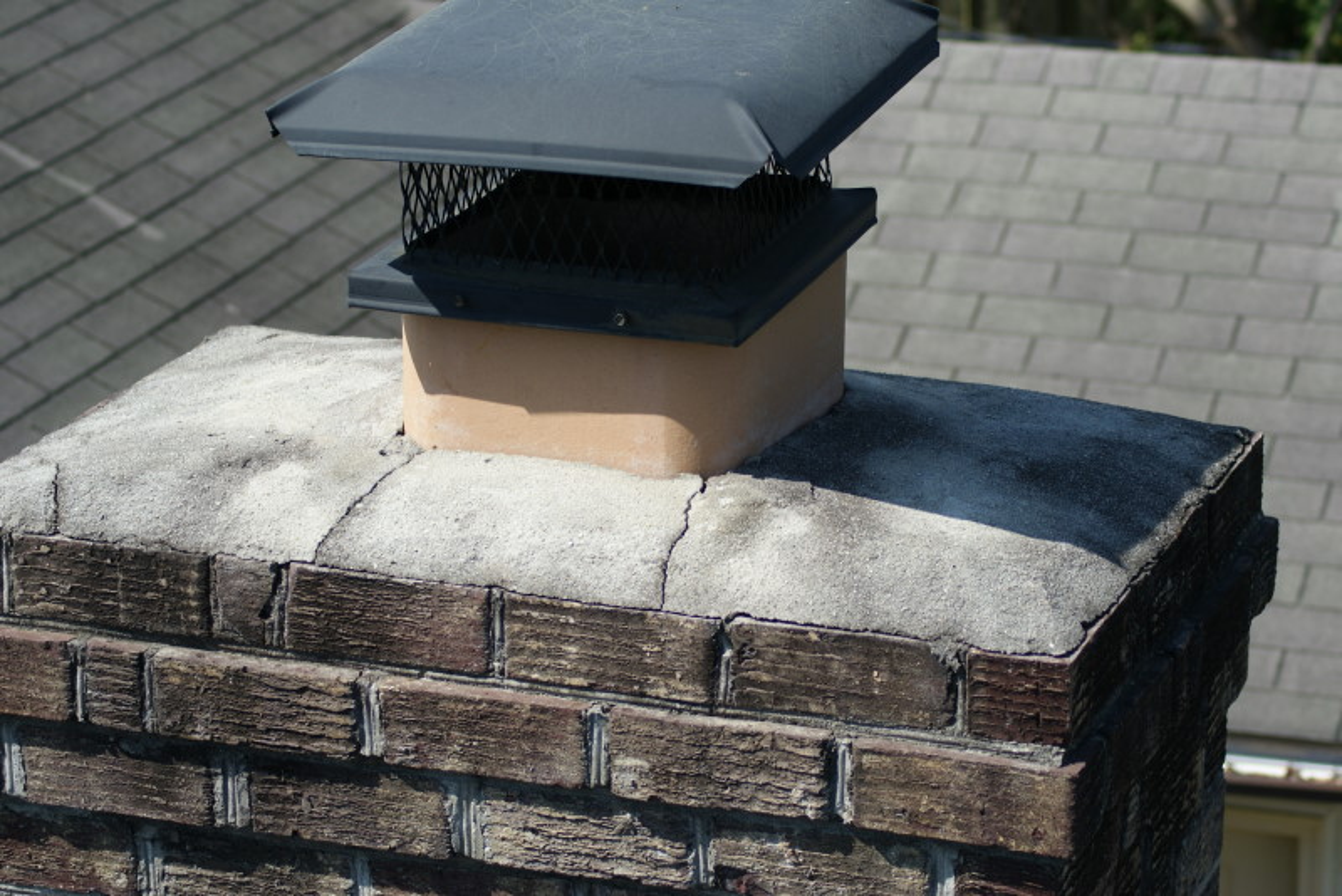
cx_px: 671
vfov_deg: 13.1
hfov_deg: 19.4
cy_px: 448
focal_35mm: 105
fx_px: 3915
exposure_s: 1/400
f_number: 5
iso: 100
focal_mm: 70
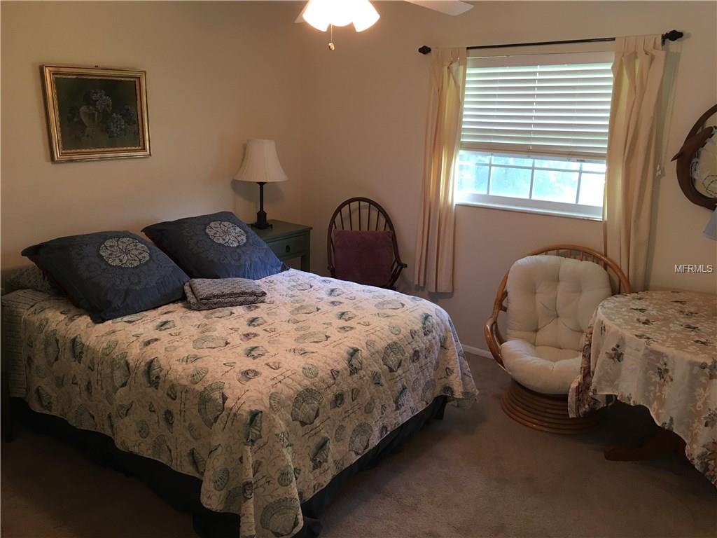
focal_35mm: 29
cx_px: 358
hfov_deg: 61.7
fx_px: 601
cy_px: 269
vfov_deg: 48.2
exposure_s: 1/17
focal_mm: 4.15
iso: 50
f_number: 2.2
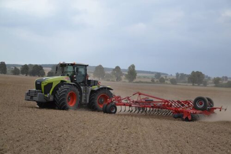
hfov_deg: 27.0
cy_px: 77
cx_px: 116
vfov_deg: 18.2
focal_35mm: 75
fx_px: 481
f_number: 5
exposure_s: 1/800
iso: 400
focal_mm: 50
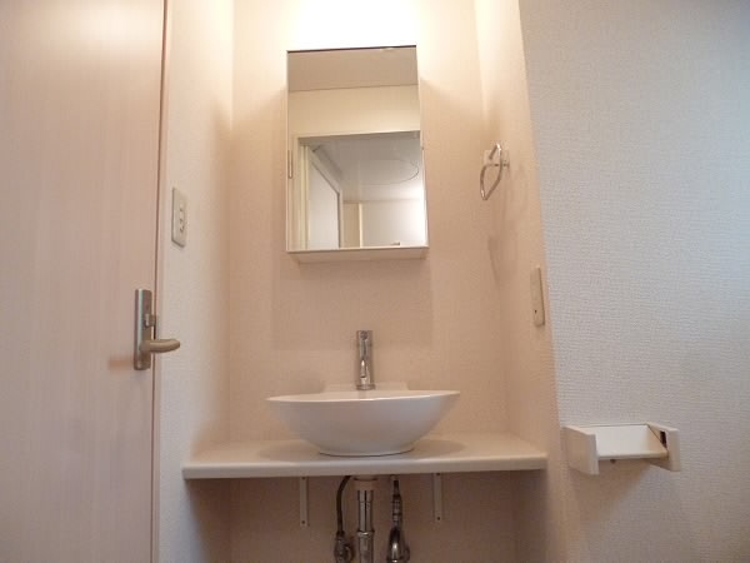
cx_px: 375
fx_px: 520
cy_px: 282
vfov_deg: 56.8
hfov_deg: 71.6
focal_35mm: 24
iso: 400
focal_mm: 4.3
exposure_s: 1/60
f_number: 2.5
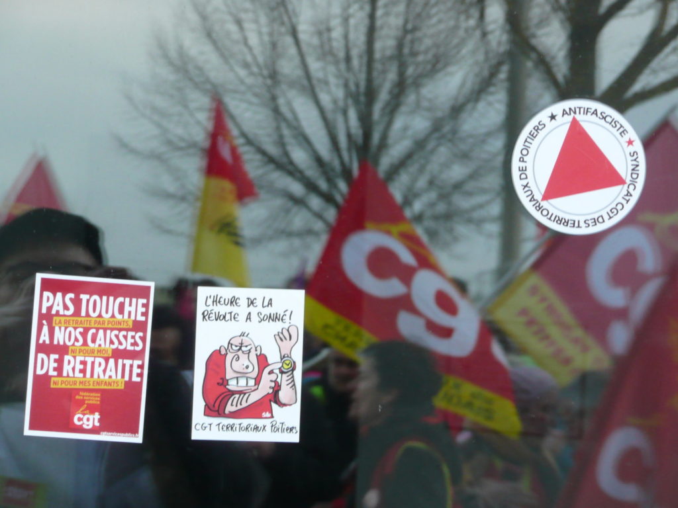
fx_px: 3330
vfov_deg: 8.7
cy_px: 254
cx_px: 339
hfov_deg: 11.6
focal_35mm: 170
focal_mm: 27.9
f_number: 4.8
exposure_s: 1/25
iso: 200
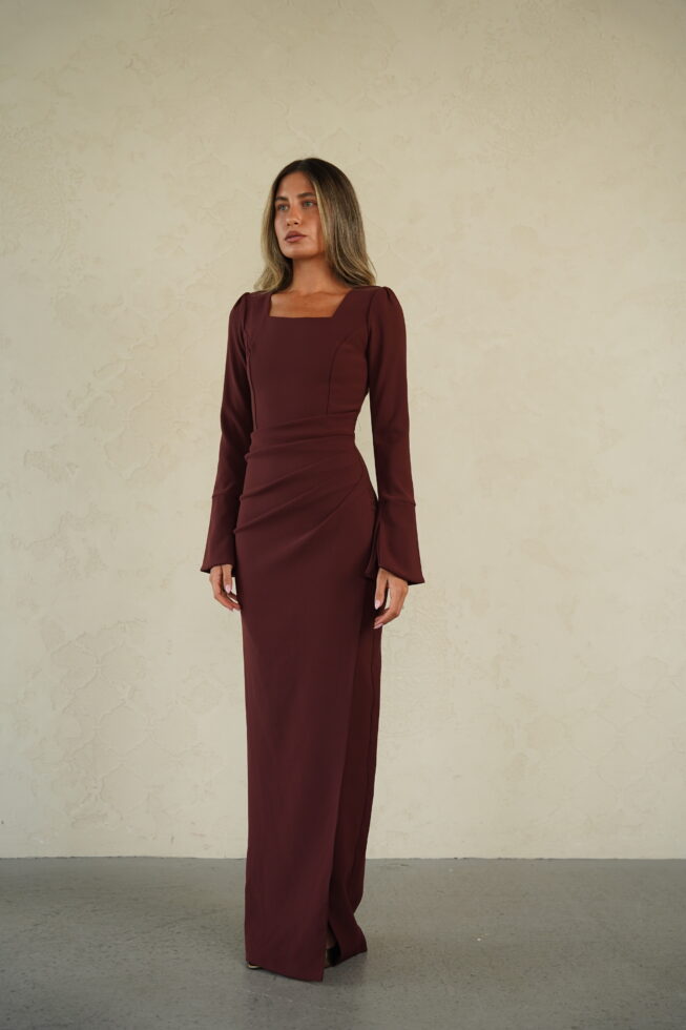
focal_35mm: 43
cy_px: 515
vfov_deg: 45.4
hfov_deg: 31.2
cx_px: 343
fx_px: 1229
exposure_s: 1/320
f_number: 3.5
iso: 640
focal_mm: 43
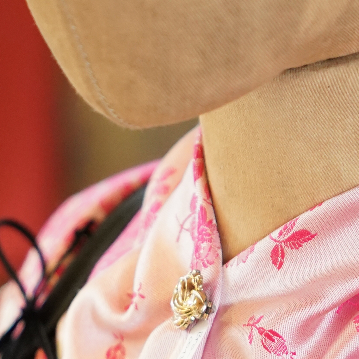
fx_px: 3180
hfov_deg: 6.5
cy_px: 683
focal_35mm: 271
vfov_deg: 6.3
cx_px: 164
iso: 2500
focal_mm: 65
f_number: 2.8
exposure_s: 1/160
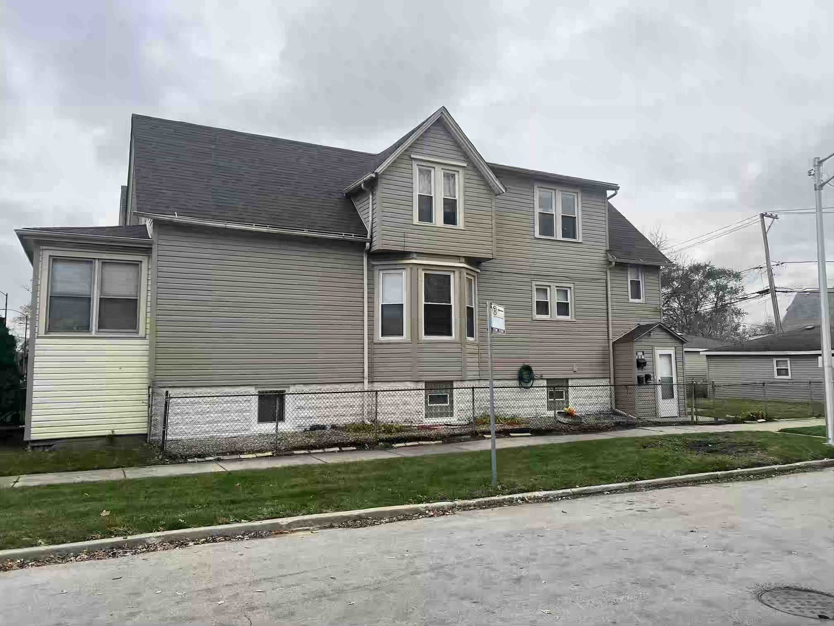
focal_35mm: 26
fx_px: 626
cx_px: 417
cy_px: 313
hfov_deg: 67.3
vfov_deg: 53.1
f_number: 1.5
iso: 50
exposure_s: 1/780
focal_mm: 5.7
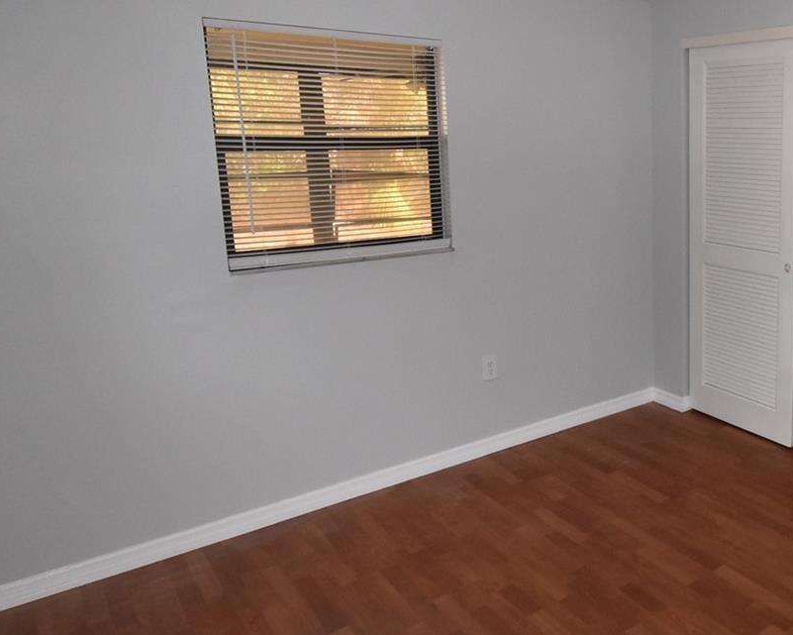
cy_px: 260
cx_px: 703
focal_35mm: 31
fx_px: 726
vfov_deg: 47.0
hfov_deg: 51.1
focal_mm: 11
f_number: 8
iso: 1600
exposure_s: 1/60
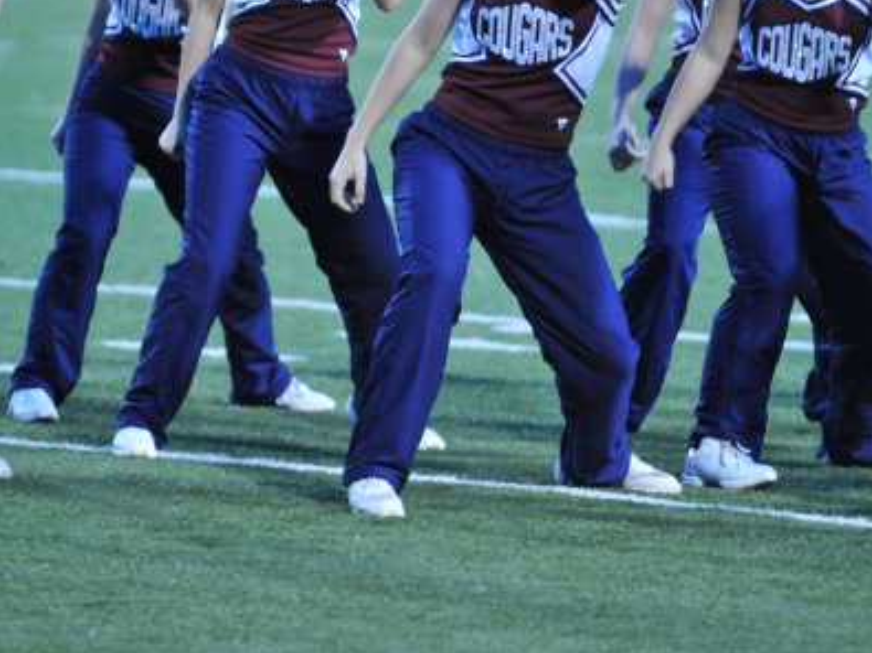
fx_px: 11030
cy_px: 124
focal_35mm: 438
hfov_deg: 4.5
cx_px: 436
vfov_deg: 3.4
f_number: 2.8
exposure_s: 1/125
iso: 1600
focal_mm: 200
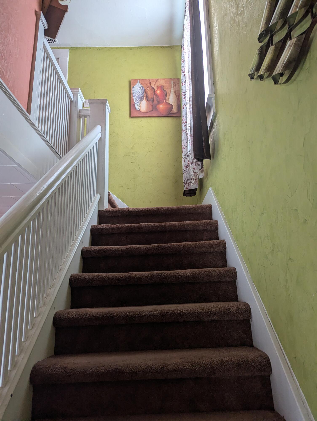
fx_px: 292
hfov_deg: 56.9
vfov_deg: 71.5
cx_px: 158
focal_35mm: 24
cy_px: 210
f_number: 1.85
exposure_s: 1/196
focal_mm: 6.81
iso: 470
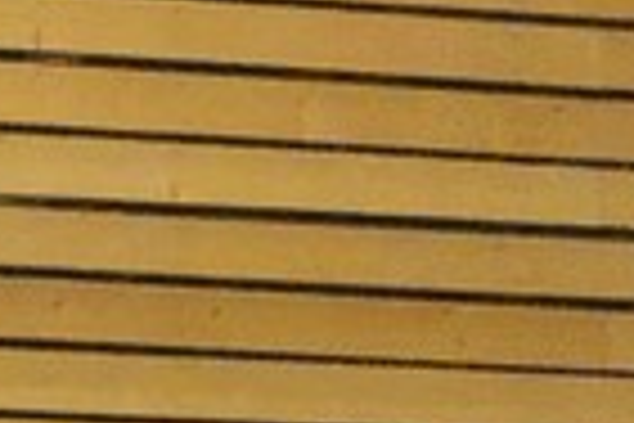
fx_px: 13965
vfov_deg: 1.7
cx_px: 1007
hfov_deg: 2.6
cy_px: 1670
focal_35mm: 793
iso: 3200
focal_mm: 18.7
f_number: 4.2
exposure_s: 1/100
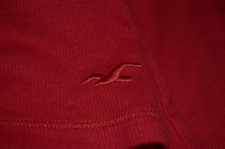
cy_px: 74
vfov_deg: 20.5
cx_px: 112
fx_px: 412
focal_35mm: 66
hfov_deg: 30.6
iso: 100
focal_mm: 44
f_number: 5.3
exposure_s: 1/60
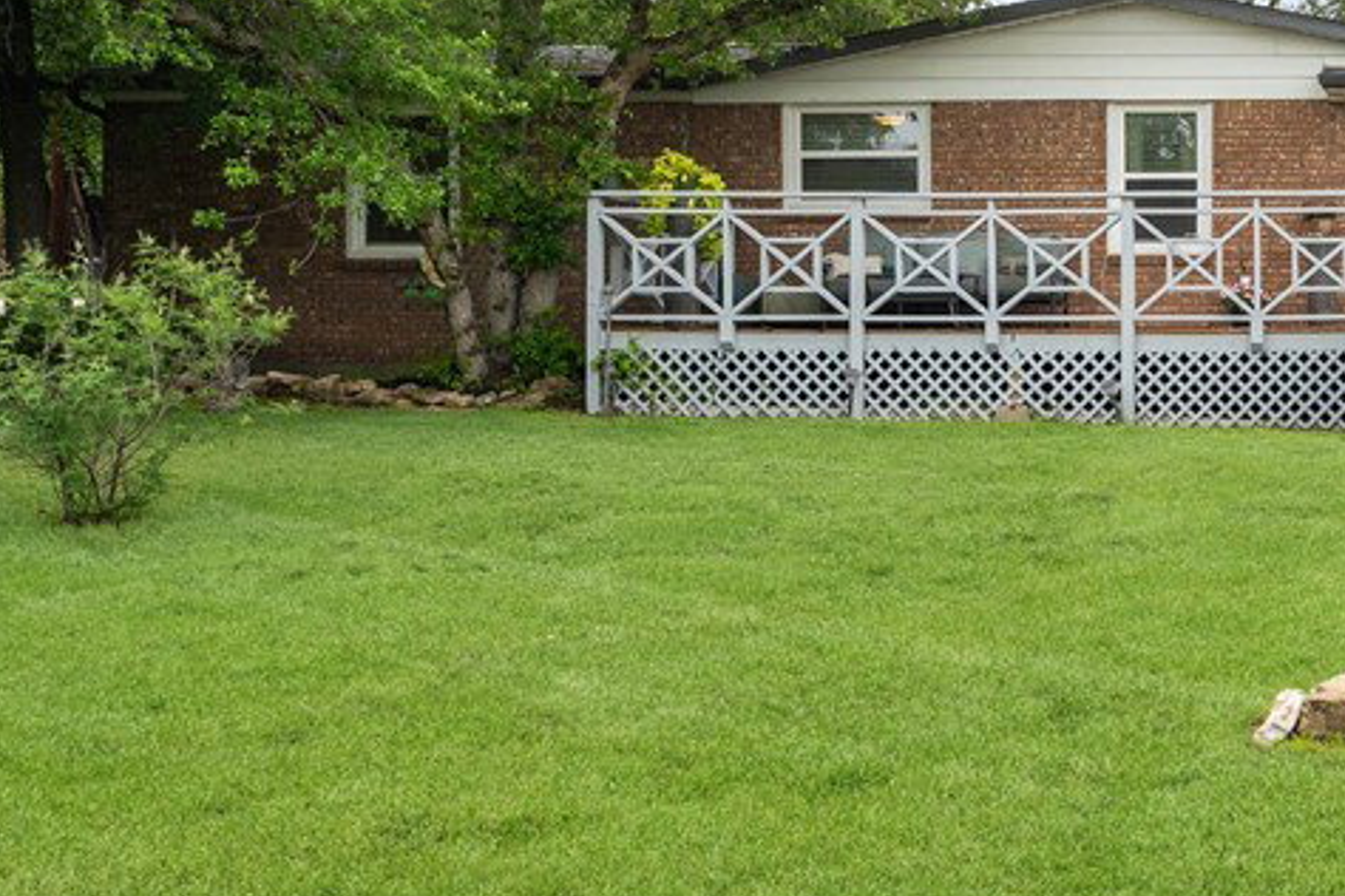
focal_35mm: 55
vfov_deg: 24.6
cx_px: 1484
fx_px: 2055
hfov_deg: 32.0
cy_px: 371
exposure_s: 1/6
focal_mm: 24
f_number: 10
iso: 125
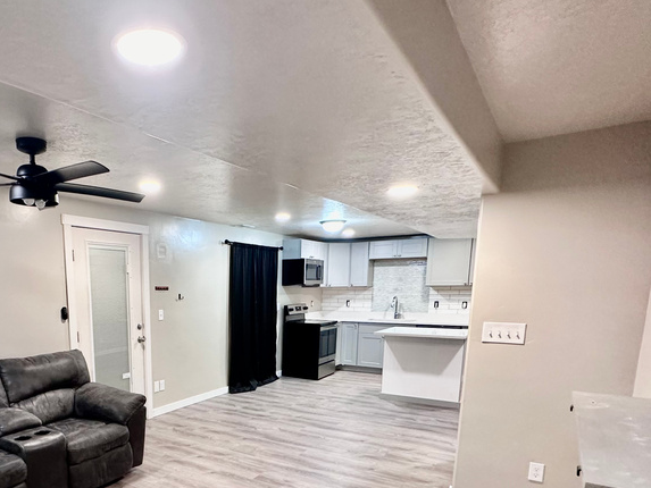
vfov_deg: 52.3
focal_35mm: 25
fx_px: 470
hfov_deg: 66.4
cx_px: 190
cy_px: 371
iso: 250
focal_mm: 2.22
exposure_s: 1/60
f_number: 2.2
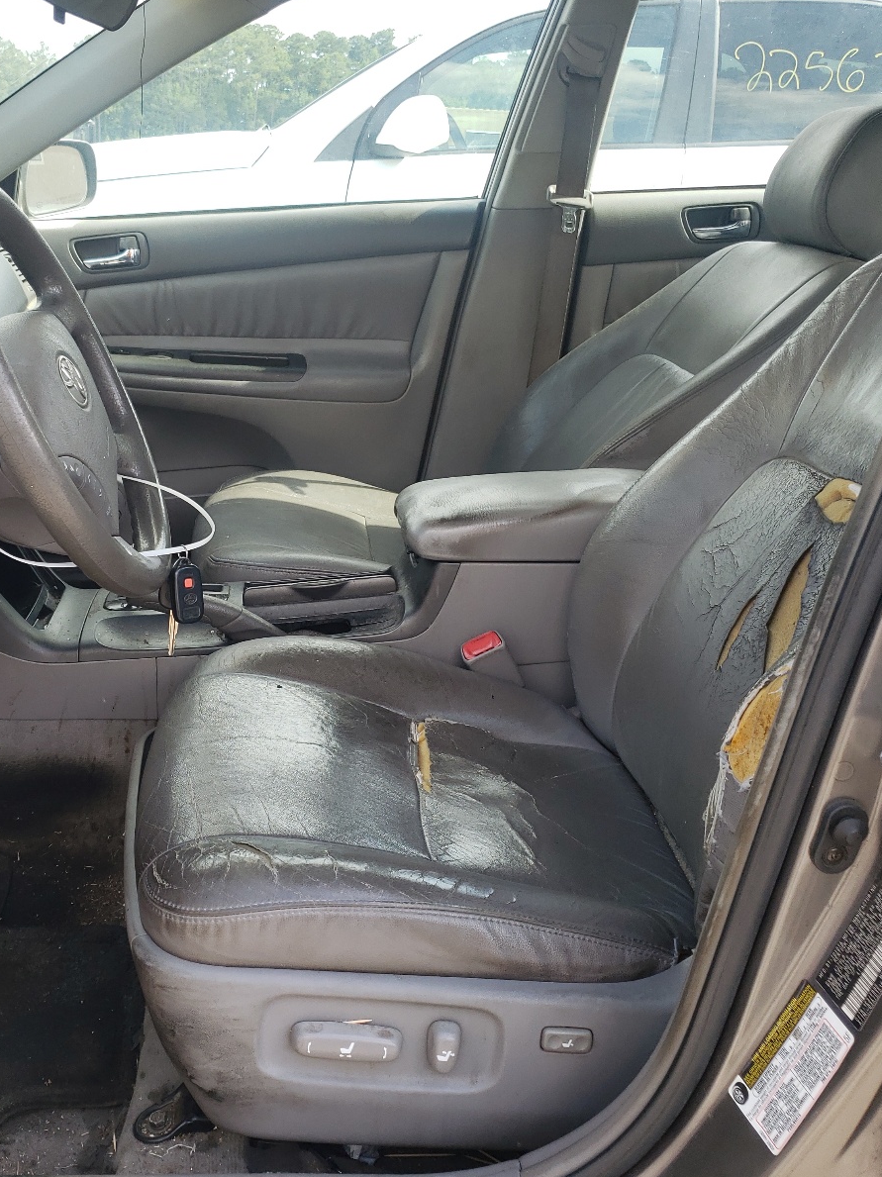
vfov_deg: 52.6
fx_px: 1190
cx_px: 290
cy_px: 589
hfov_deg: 40.2
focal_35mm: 35
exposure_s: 1/400
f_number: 1.5
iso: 50
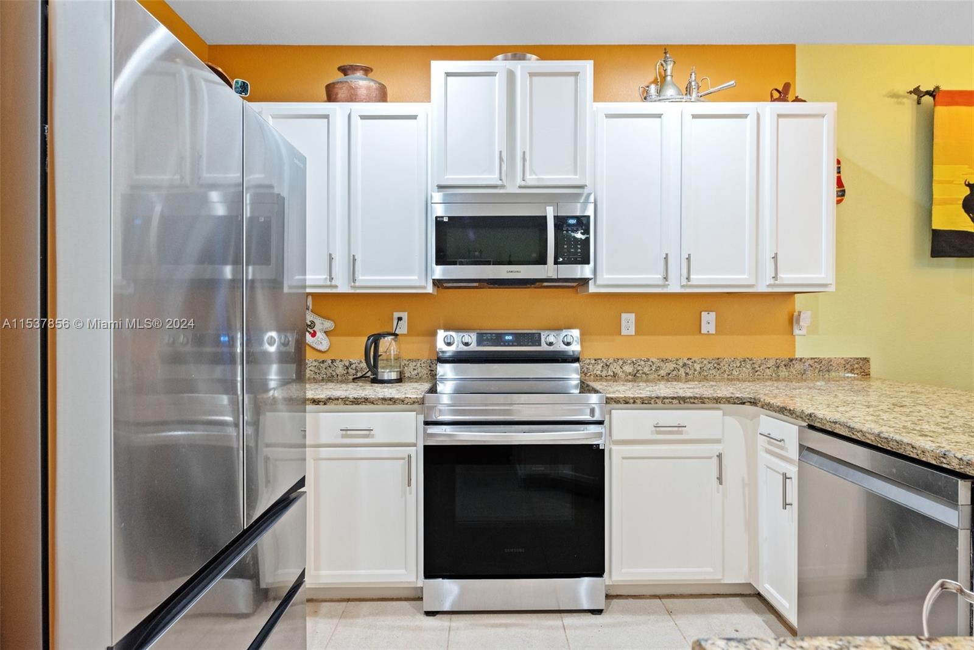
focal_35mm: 18
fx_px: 487
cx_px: 487
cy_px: 325
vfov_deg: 67.4
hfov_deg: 90.0
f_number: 8
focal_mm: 18
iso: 2800
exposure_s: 1/20
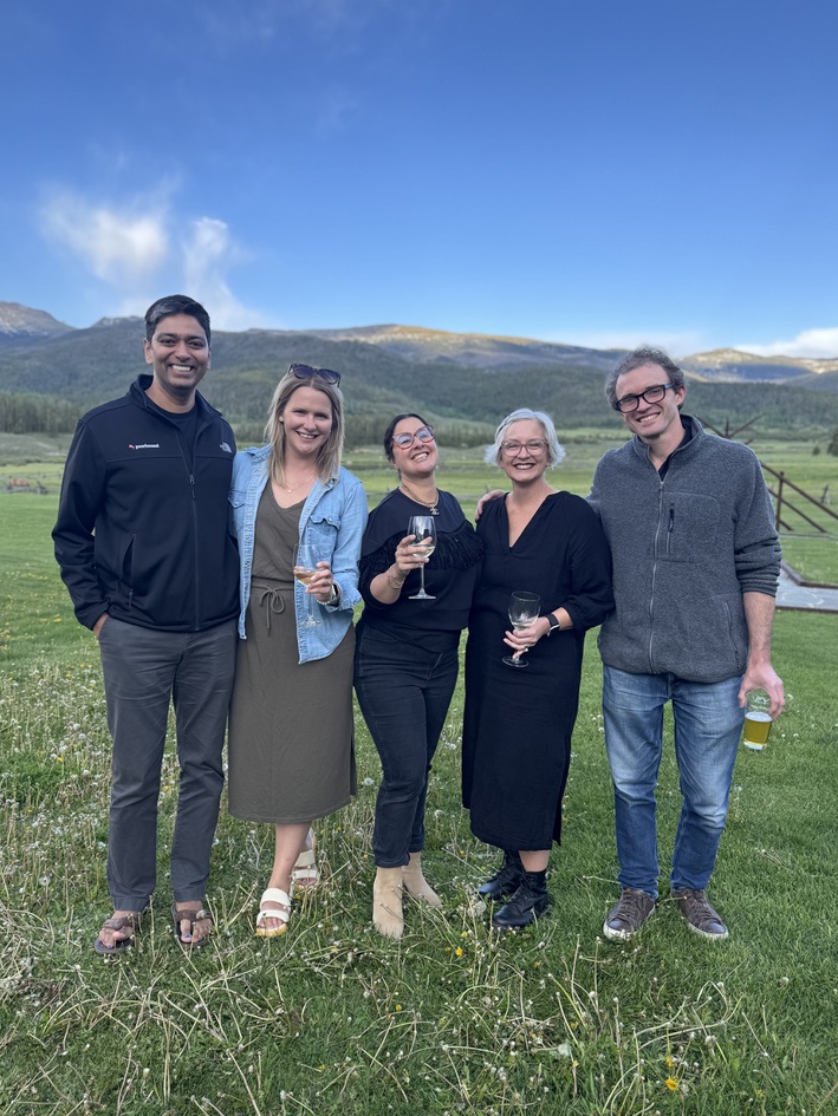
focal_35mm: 26
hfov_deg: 53.1
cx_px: 408
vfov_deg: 67.3
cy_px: 566
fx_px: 839
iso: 80
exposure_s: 1/792
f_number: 1.78
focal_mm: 6.76
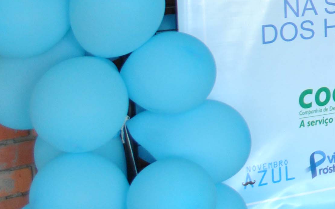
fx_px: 1077
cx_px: 567
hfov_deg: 15.6
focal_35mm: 118
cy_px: -56
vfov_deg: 10.9
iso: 400
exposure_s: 1/125
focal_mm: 22
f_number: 3.8
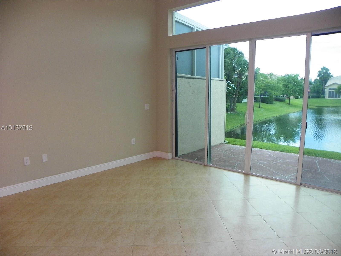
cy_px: 128
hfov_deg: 67.3
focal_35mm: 26
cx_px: 170
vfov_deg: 53.1
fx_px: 256
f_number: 2.8
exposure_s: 1/30
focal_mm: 4.6
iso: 125
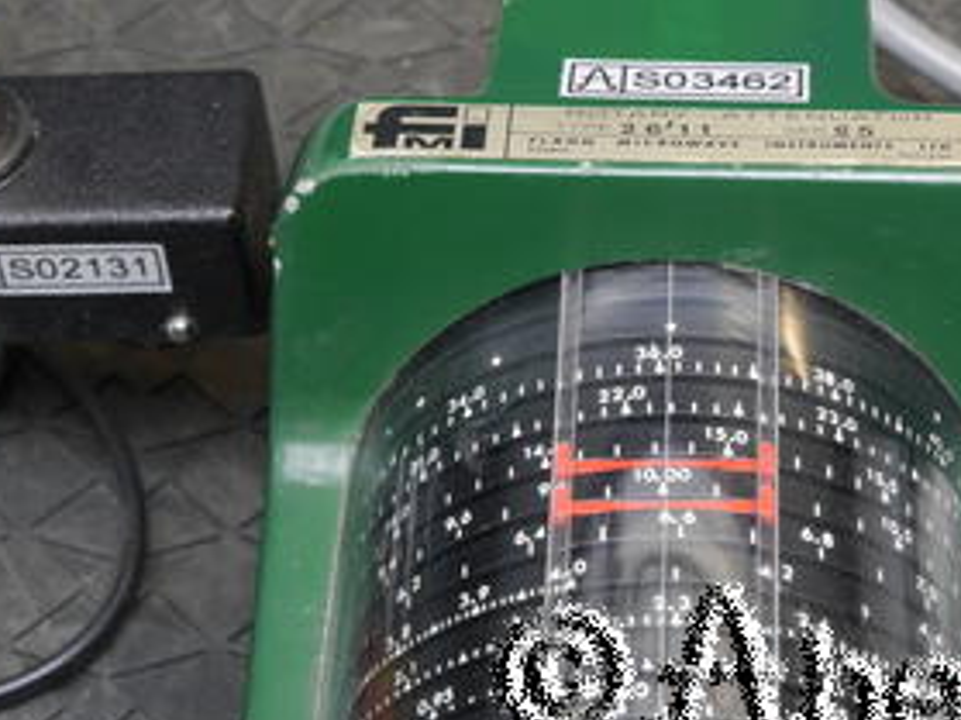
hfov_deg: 14.9
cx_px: 641
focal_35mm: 132
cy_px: 262
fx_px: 3663
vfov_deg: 11.2
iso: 400
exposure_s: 1/4
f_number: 11
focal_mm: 46
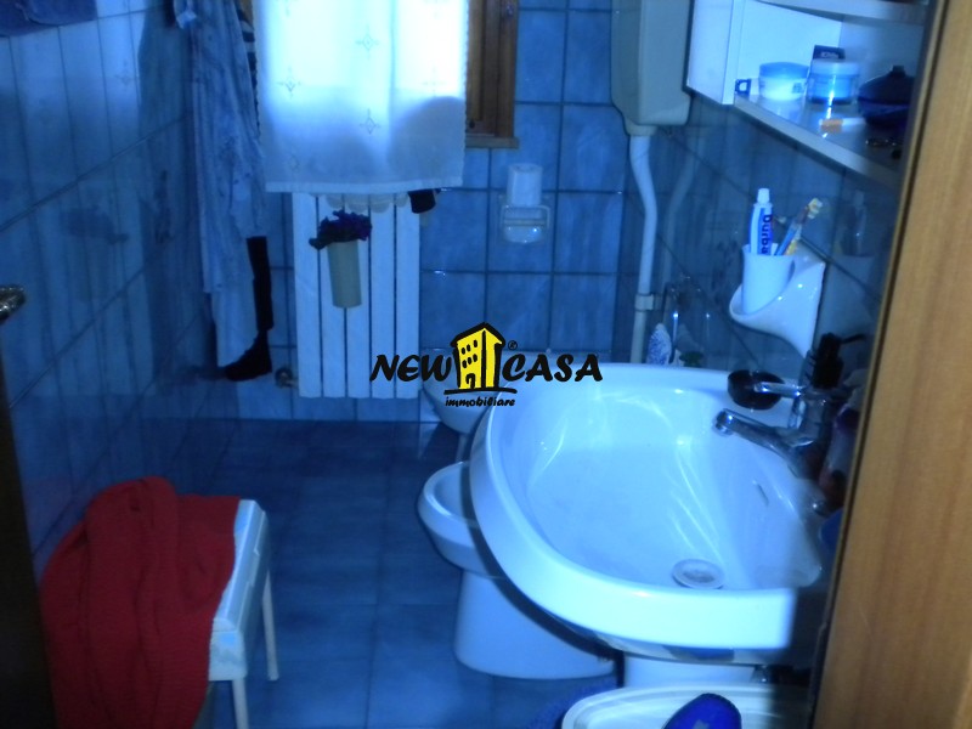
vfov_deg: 40.7
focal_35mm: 35
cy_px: 364
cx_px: 486
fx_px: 983
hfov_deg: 52.6
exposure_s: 1/30
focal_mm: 6.3
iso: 400
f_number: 3.1
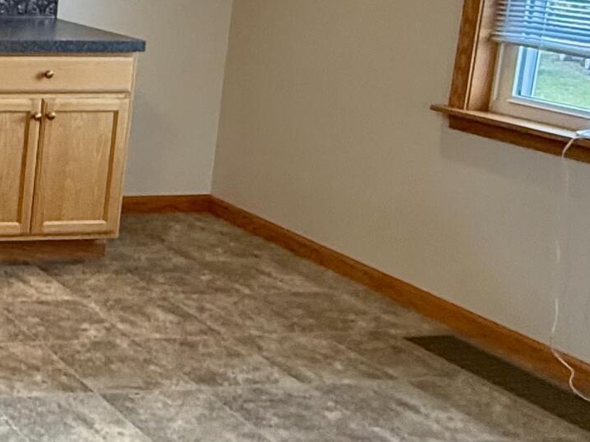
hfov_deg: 24.1
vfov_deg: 24.2
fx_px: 1006
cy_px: 59
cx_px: -337
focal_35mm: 59
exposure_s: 1/120
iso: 400
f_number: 2.2
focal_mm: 2.22
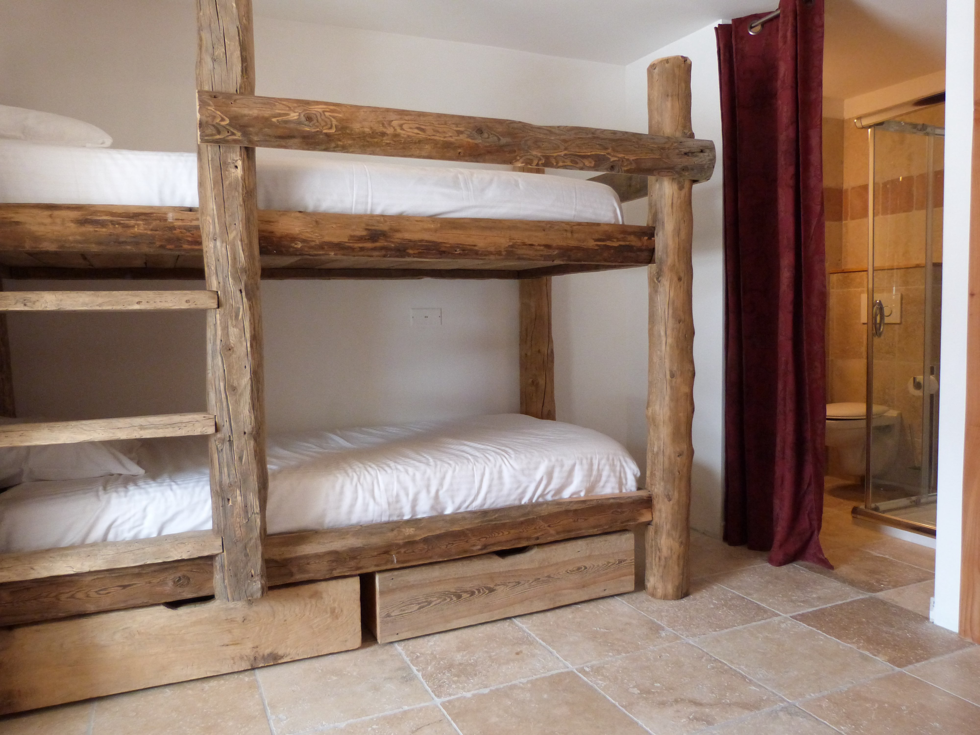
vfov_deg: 54.9
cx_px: 490
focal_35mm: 25
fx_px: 708
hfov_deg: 69.4
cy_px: 368
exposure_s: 1/60
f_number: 2.8
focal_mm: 4.5
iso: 400
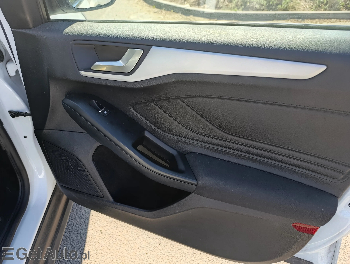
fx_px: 233
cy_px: 132
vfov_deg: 59.0
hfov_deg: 73.8
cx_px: 175
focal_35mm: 23
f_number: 1.65
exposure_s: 1/100
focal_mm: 6.11
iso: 58
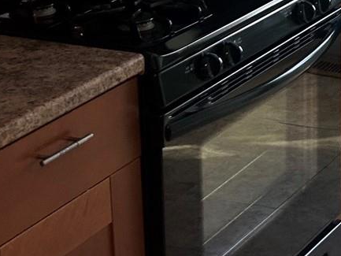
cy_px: -77
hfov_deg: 14.2
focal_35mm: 123
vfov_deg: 11.7
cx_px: 607
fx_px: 1212
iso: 80
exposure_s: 1/120
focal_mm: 5.7
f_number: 1.5
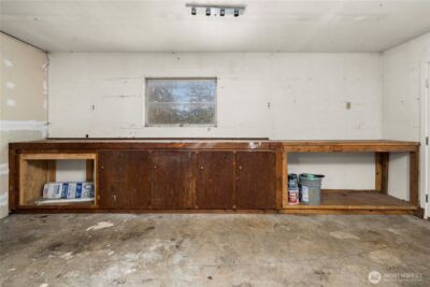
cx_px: 215
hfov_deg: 100.4
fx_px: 179
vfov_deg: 77.4
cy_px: 144
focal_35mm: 15
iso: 500
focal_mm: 15
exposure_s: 1/60
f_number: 7.1
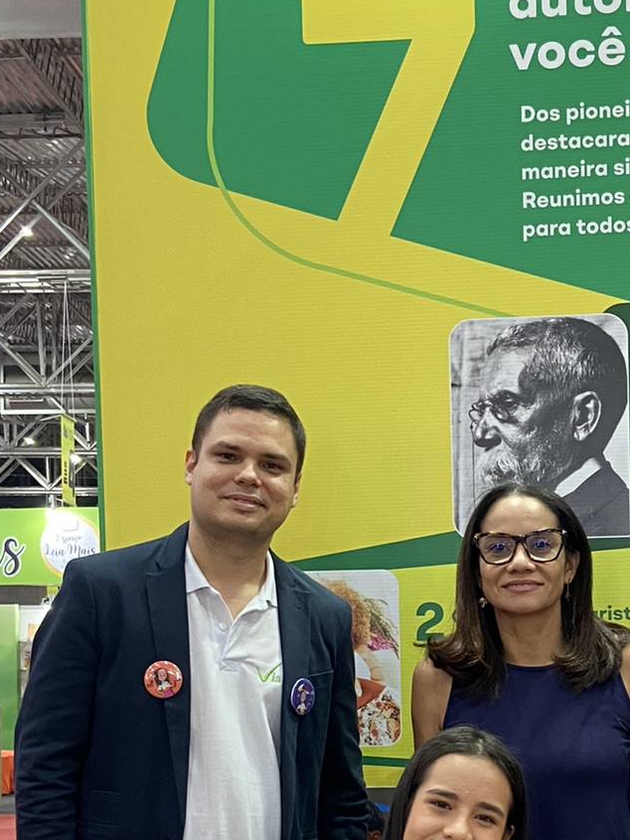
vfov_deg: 29.9
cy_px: 691
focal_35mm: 63
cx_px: 486
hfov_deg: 23.0
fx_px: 1528
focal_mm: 4.25
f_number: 1.8
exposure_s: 1/60
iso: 320
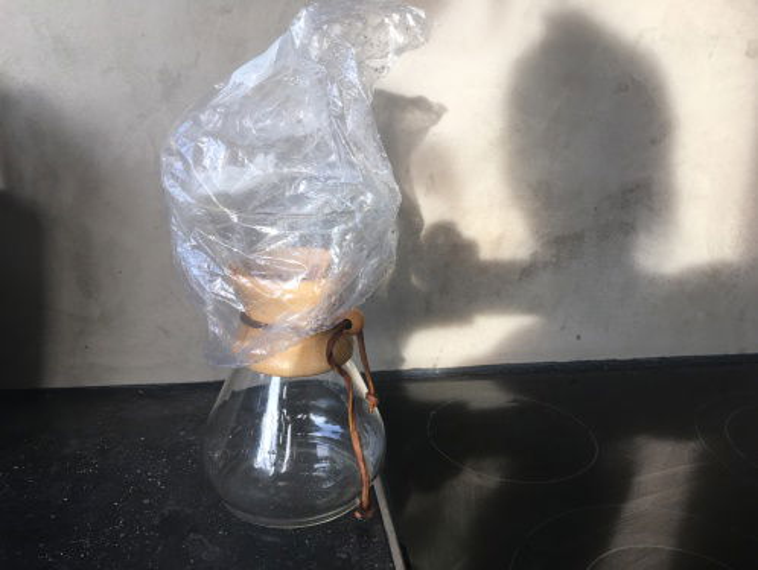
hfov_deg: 61.6
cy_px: 285
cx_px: 379
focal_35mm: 29
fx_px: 636
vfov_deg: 48.3
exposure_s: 1/100
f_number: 2.2
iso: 40
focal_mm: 4.15
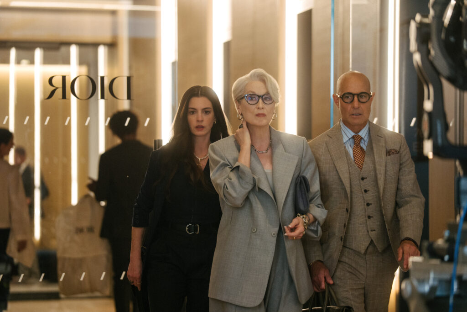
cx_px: 234
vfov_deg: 7.3
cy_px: 156
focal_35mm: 189
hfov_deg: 10.9
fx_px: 2452
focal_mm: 189
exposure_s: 1/250
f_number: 4
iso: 1600
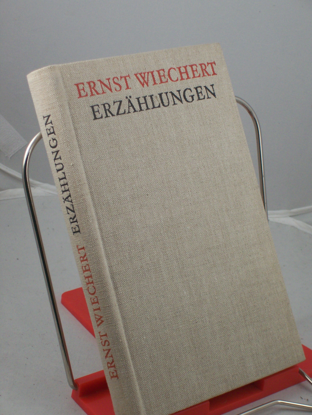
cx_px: 156
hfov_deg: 14.5
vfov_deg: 19.2
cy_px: 208
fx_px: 1224
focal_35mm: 102
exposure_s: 1/80
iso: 160
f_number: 4.6
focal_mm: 16.8
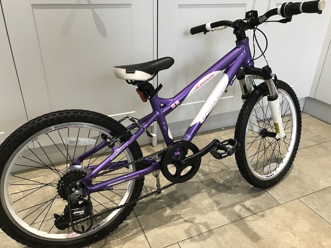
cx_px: 166
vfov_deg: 49.7
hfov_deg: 63.4
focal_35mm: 28
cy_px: 124
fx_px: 268
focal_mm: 3.99
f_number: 1.8
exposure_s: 1/17
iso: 80
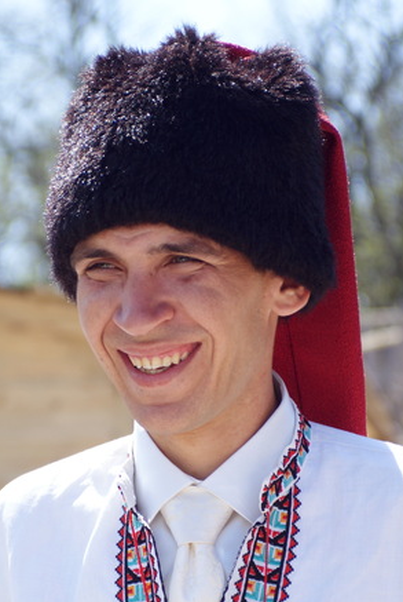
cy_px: 386
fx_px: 3123
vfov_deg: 11.0
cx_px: 179
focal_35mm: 187
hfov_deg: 7.4
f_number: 5.6
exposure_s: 1/250
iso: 100
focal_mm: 85
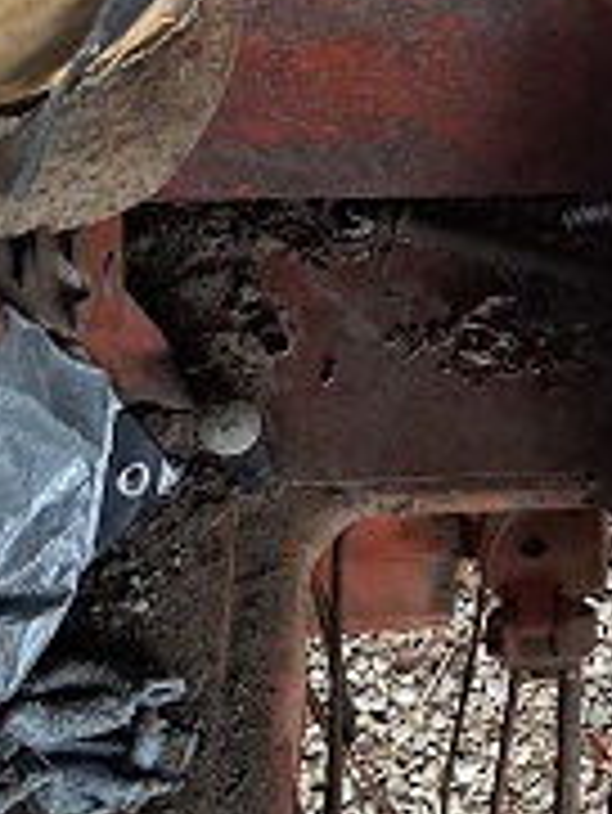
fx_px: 2001
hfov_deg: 16.5
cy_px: 180
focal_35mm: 85
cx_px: 774
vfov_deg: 22.7
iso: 250
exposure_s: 1/60
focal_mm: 5.23
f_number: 1.8
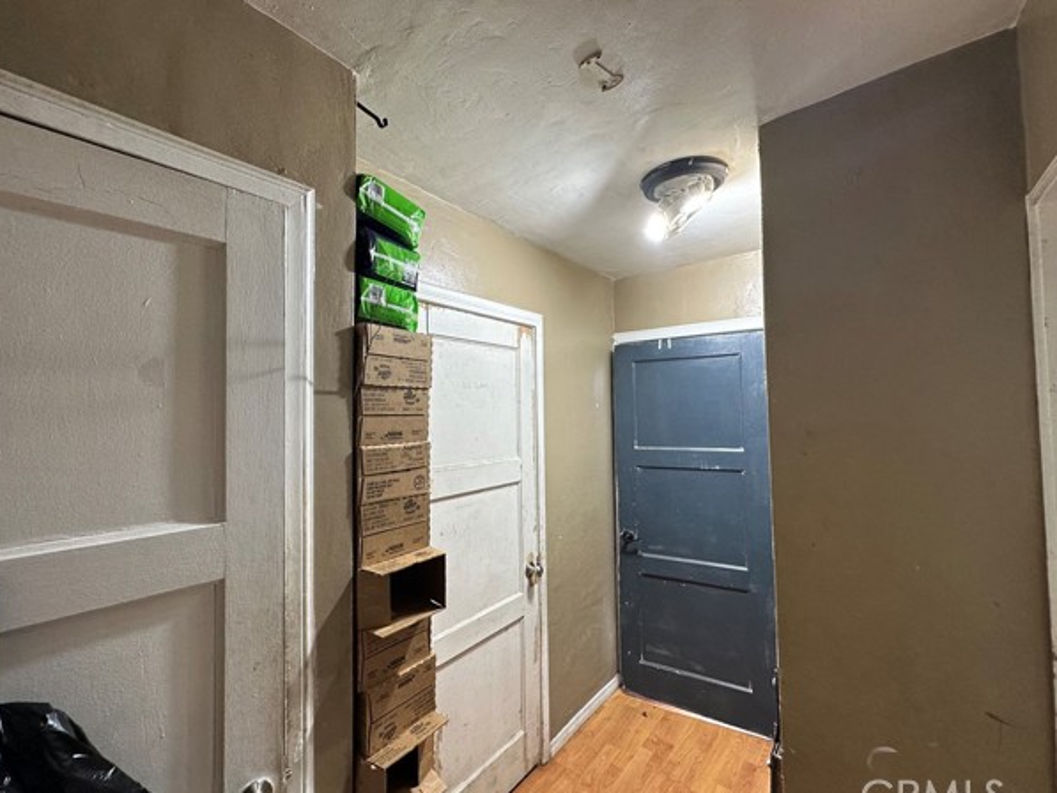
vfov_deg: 81.8
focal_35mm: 15
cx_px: 492
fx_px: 458
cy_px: 396
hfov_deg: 98.0
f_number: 2.2
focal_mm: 2.22
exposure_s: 1/120
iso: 80
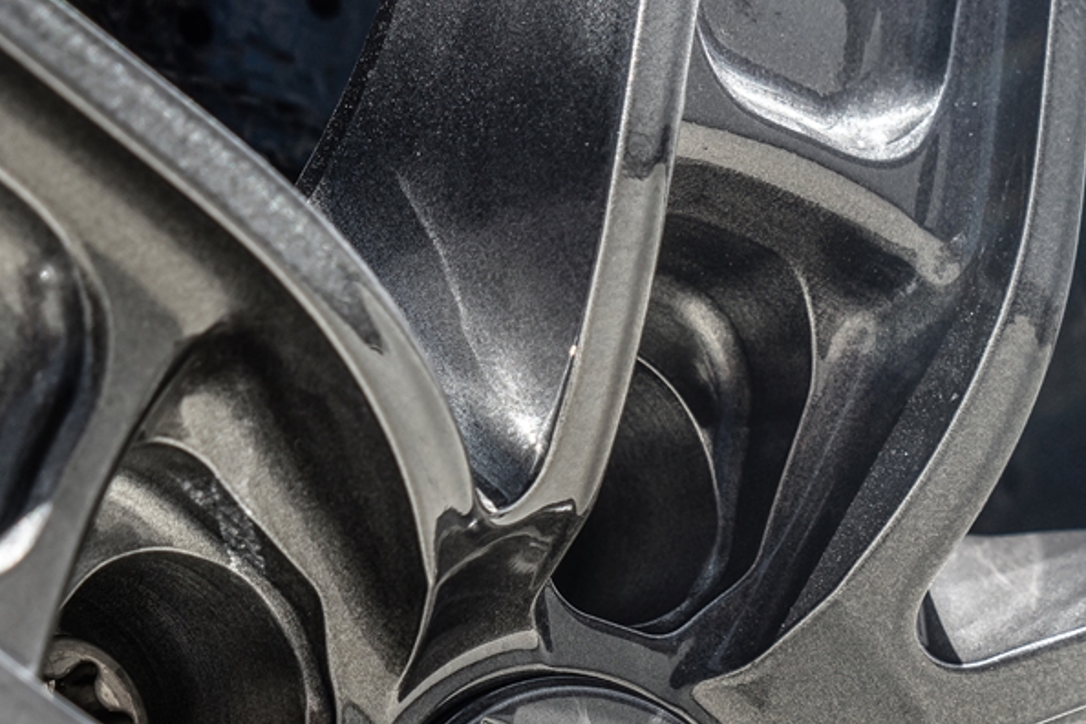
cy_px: 795
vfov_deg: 9.8
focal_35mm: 139
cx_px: 770
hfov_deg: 14.7
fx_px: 4193
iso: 160
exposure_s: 1/160
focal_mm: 43
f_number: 6.3
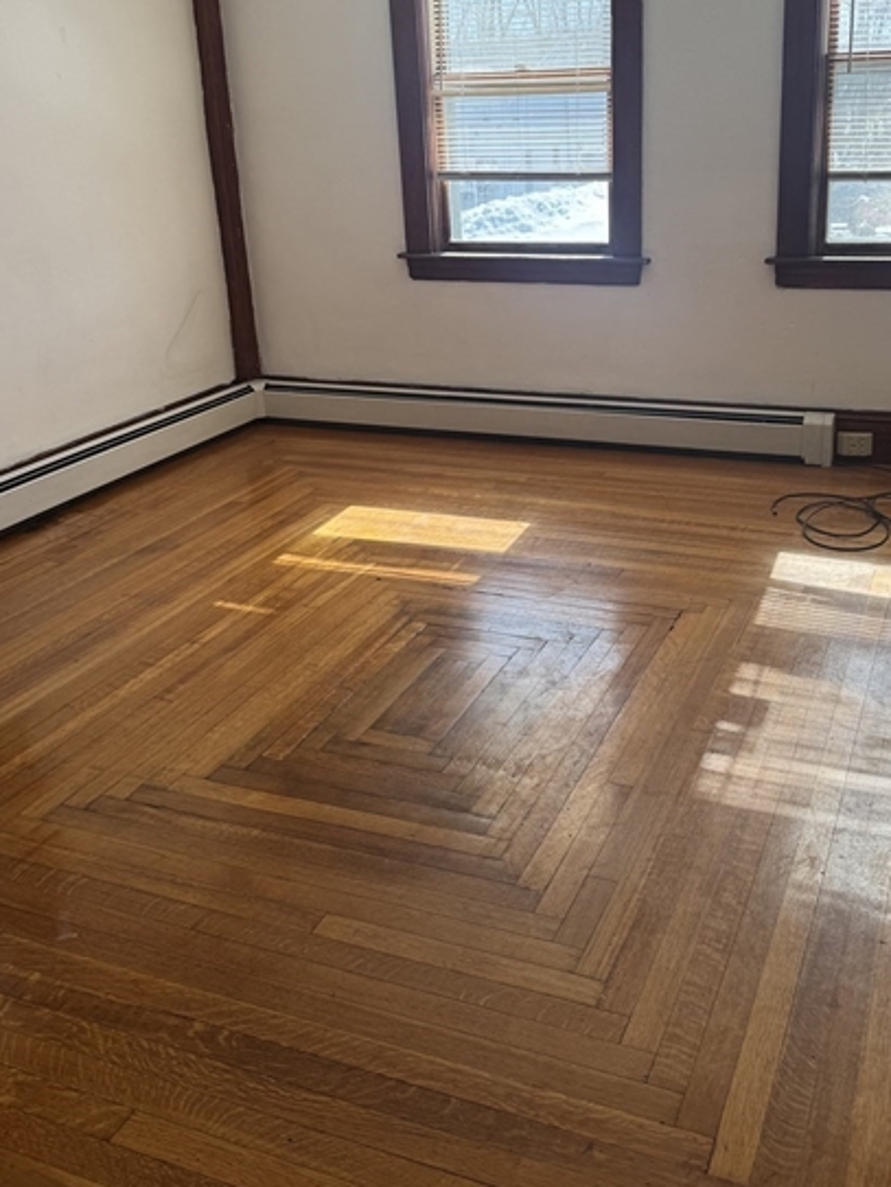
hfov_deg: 41.6
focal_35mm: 34
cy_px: 456
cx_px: 541
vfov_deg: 53.4
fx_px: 1166
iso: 80
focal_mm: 6.76
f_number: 1.78
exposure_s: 1/621
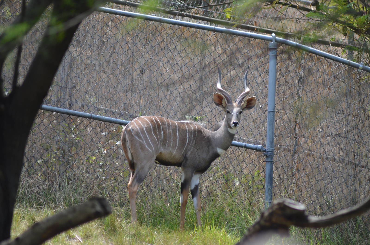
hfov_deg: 5.7
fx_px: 3693
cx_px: 185
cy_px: 122
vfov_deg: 3.8
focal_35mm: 360
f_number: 5
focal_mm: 240
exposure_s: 1/1000
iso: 560
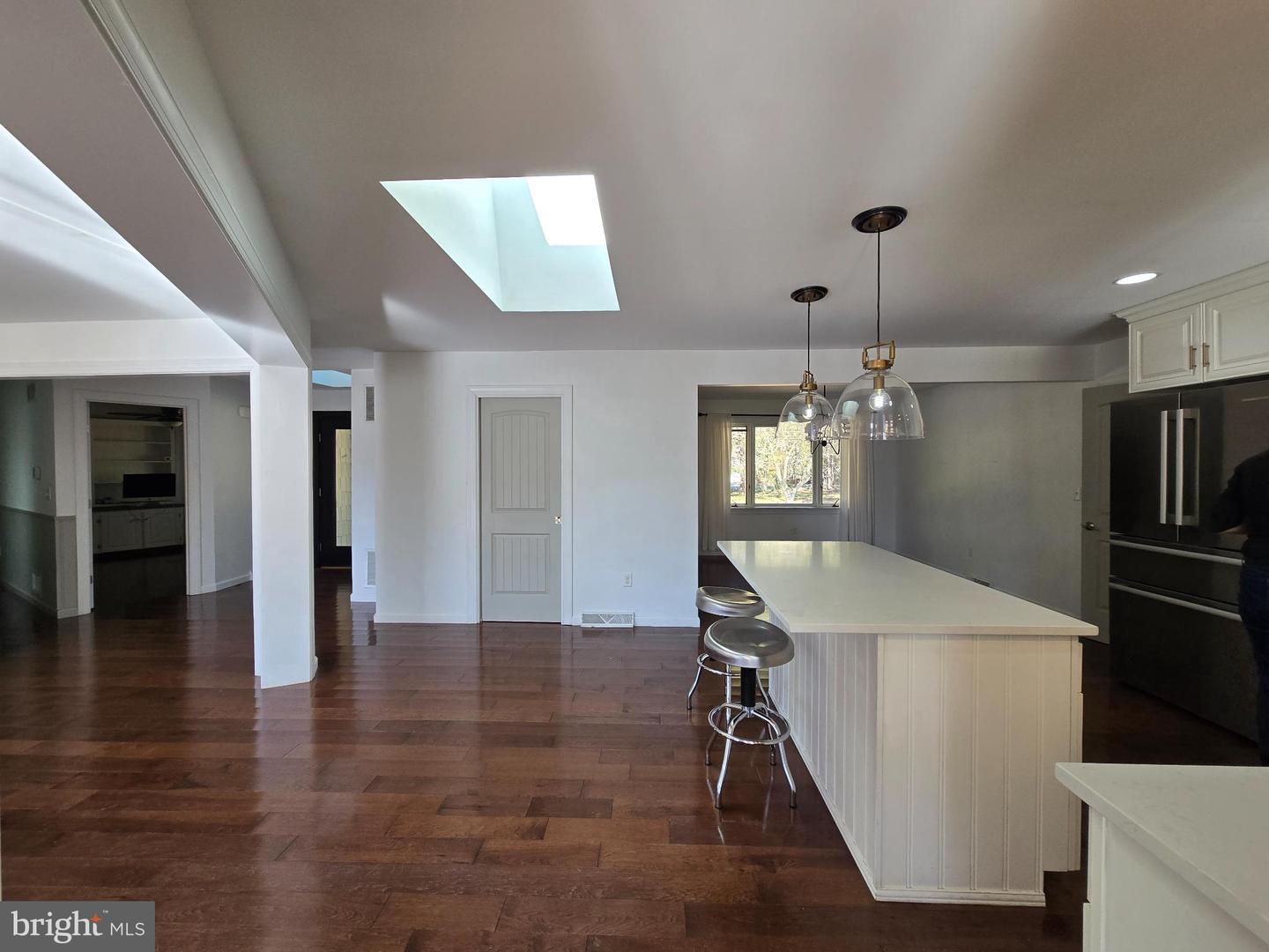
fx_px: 477
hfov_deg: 106.2
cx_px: 634
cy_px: 476
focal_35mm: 13
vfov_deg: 89.9
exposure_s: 1/120
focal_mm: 2.2
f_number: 2.2
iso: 50
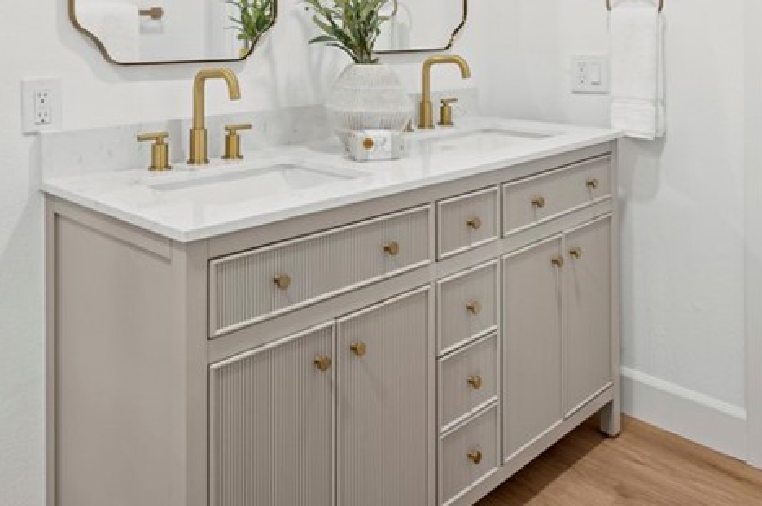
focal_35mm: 35
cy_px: 19
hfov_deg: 54.3
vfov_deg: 34.8
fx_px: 740
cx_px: 327
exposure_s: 1/2.5
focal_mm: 16
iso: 125
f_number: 8
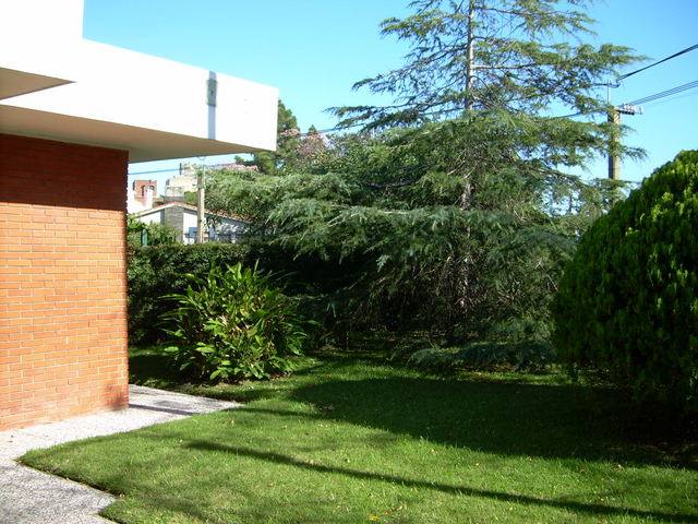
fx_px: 766
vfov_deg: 37.7
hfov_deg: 49.0
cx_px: 349
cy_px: 262
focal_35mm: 38
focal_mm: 6.3
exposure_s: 1/458
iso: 50
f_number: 2.8
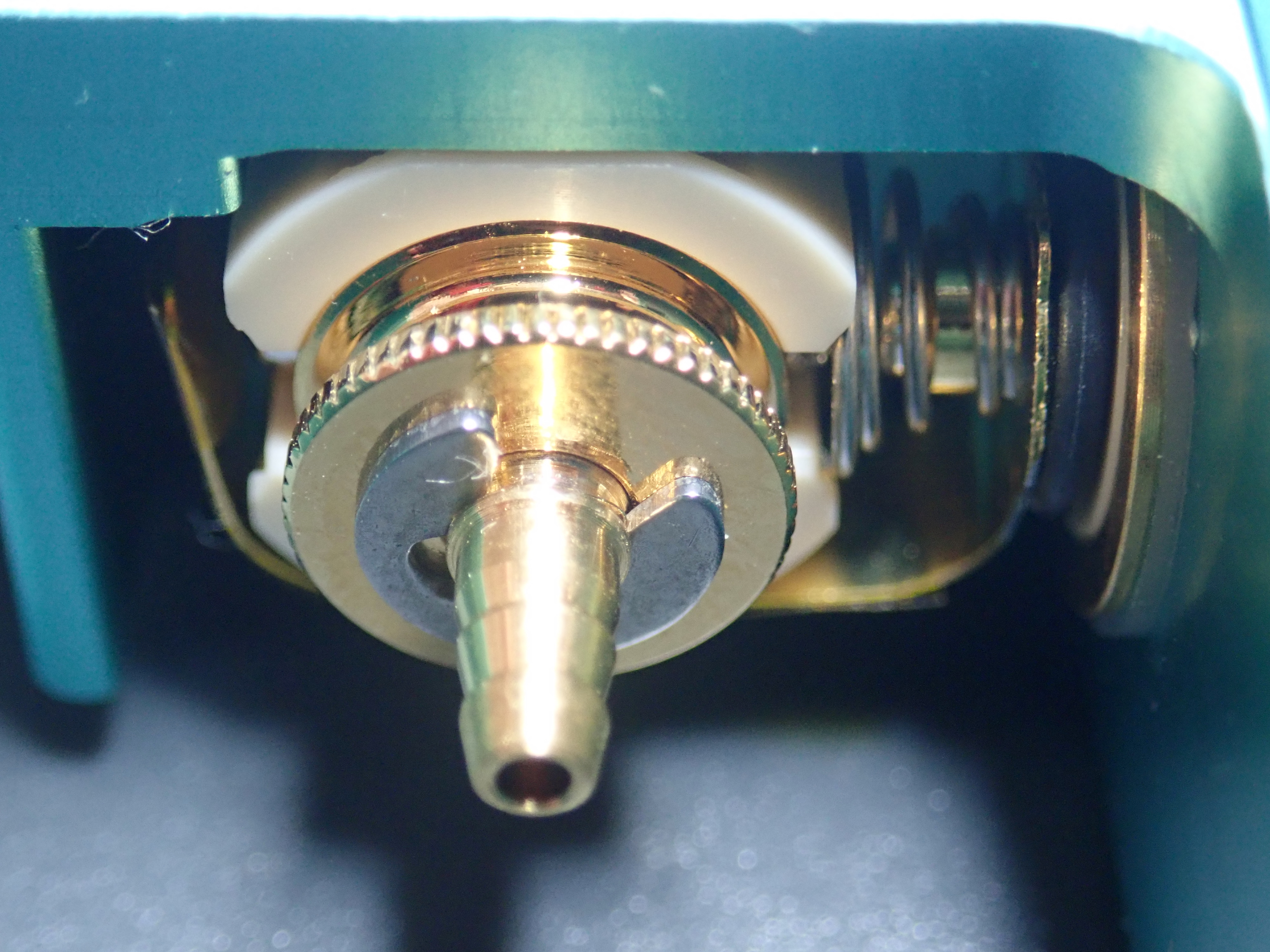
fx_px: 2715
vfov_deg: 19.9
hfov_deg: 26.3
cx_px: 635
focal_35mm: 74
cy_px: 476
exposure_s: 1/15
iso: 800
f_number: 4.2
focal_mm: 13.47
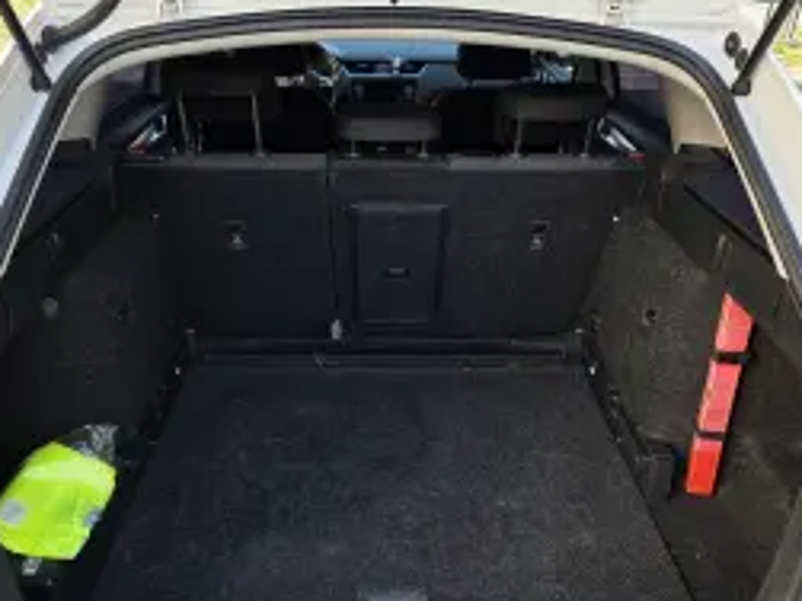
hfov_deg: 55.4
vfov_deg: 42.7
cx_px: 403
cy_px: 355
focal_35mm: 33
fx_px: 764
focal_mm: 6.3
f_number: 1.7
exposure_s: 1/180
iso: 32
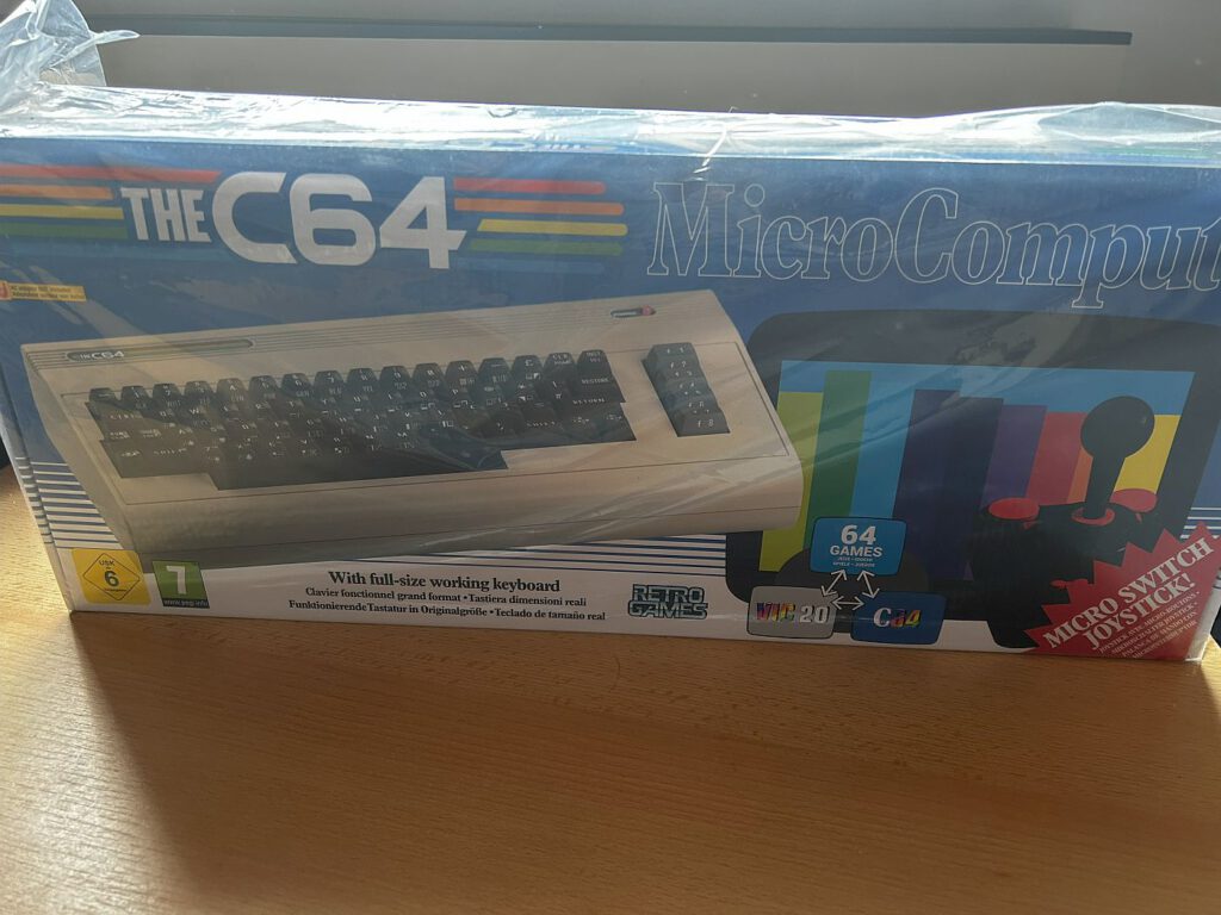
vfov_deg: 53.1
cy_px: 458
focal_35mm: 26
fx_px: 917
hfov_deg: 67.3
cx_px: 610
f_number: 1.5
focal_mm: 5.7
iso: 200
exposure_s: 1/60
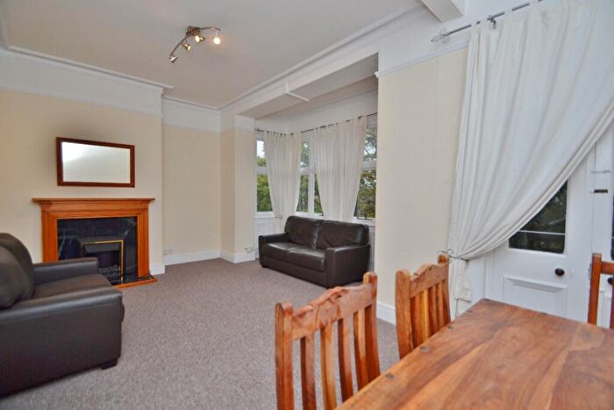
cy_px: 205
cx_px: 307
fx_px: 256
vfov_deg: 77.4
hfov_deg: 100.4
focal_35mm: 15
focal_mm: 10
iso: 100
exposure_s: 1/100
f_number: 3.5
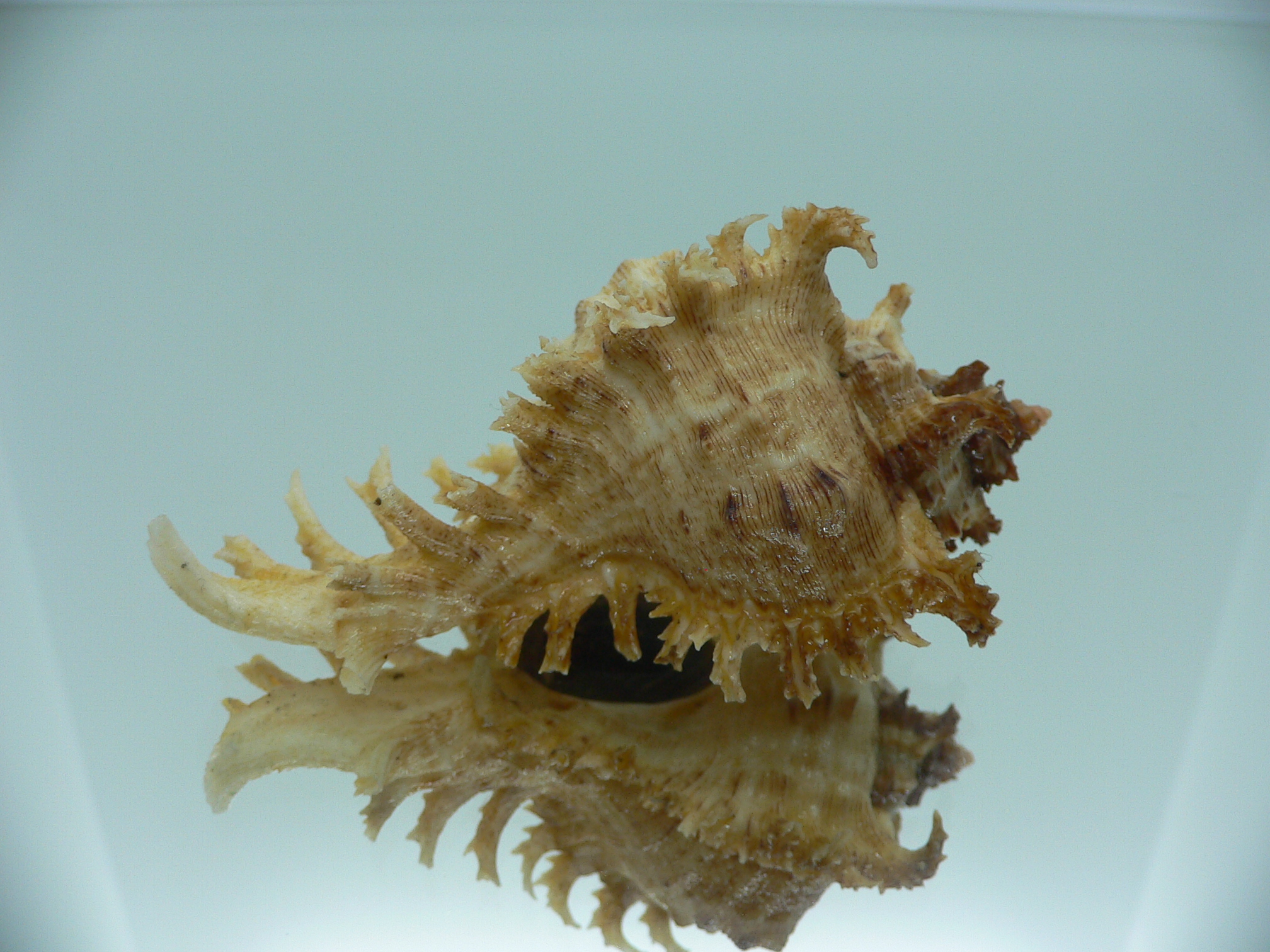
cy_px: 476
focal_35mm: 35
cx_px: 635
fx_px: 1284
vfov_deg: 40.7
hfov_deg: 52.6
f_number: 2.8
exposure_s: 1/60
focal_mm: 4.6
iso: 80
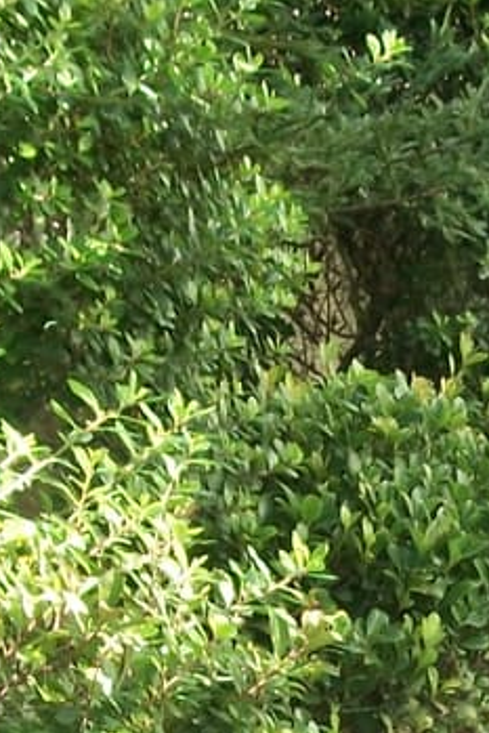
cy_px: 844
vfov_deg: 15.6
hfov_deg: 10.7
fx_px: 2585
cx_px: 465
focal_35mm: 127
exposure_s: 1/80
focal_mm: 5.7
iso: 80
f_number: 2.9
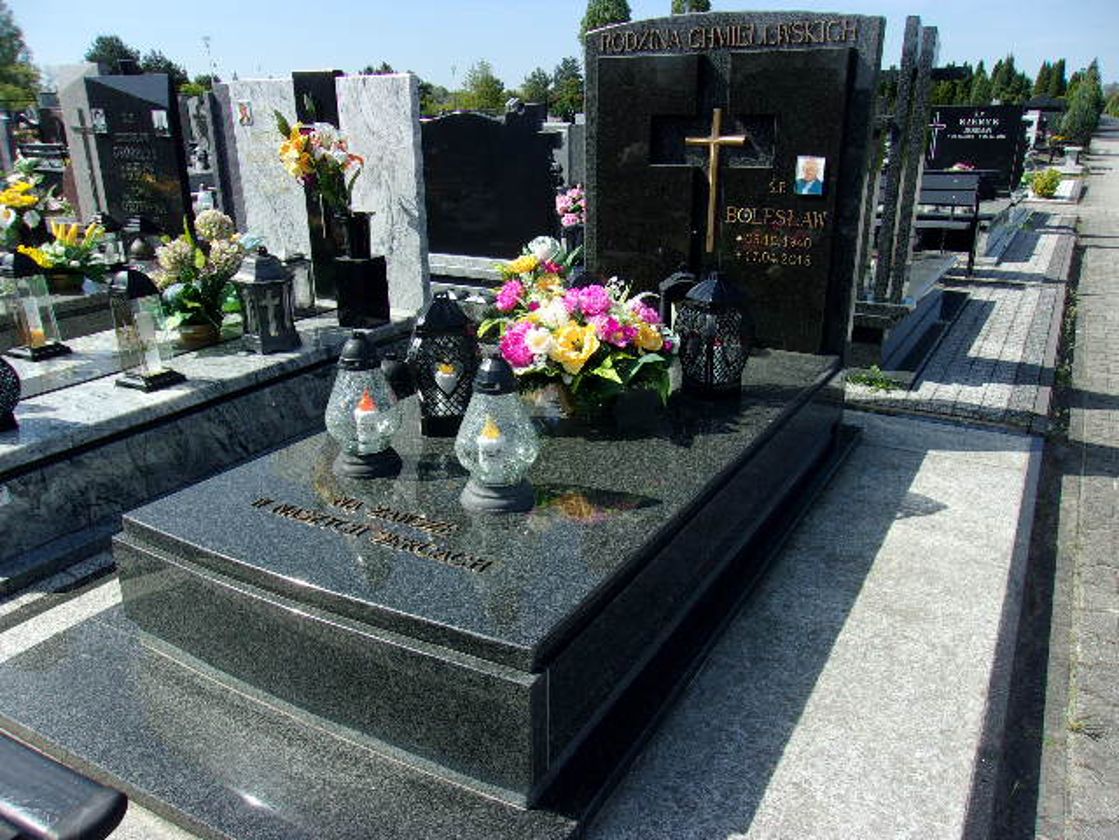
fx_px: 873
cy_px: 420
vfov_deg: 51.4
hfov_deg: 65.3
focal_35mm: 27
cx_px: 560
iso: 80
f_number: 10.4
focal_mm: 4.9
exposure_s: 1/85
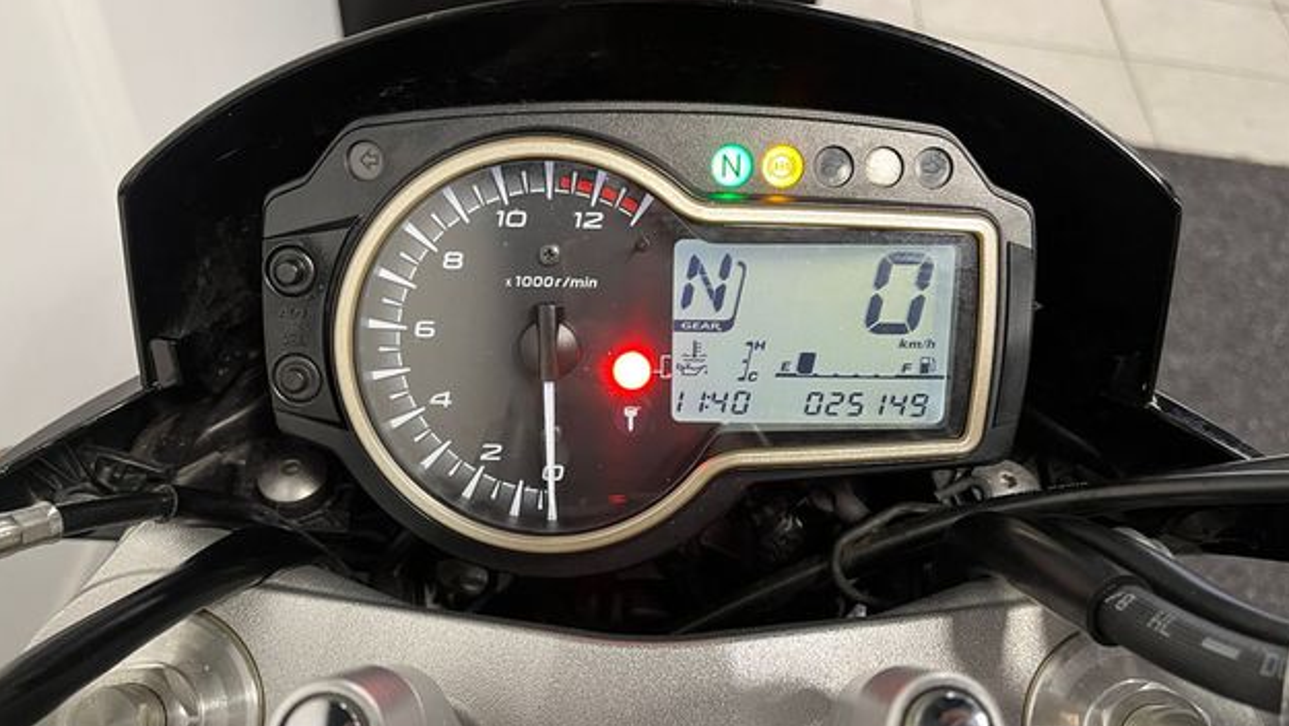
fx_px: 991
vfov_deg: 40.2
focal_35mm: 29
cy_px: 396
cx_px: 641
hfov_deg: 66.0
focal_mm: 5.1
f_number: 1.6
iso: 200
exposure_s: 1/49
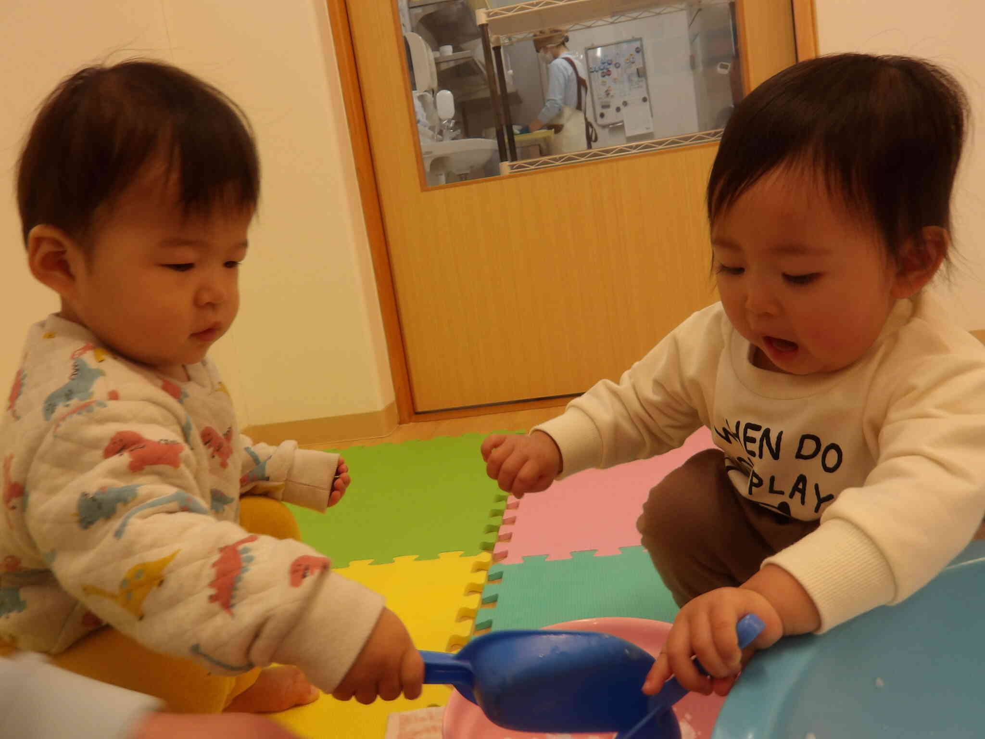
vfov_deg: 51.4
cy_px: 370
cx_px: 492
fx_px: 768
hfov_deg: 65.3
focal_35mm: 27
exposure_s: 1/54
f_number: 3
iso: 100
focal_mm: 4.9
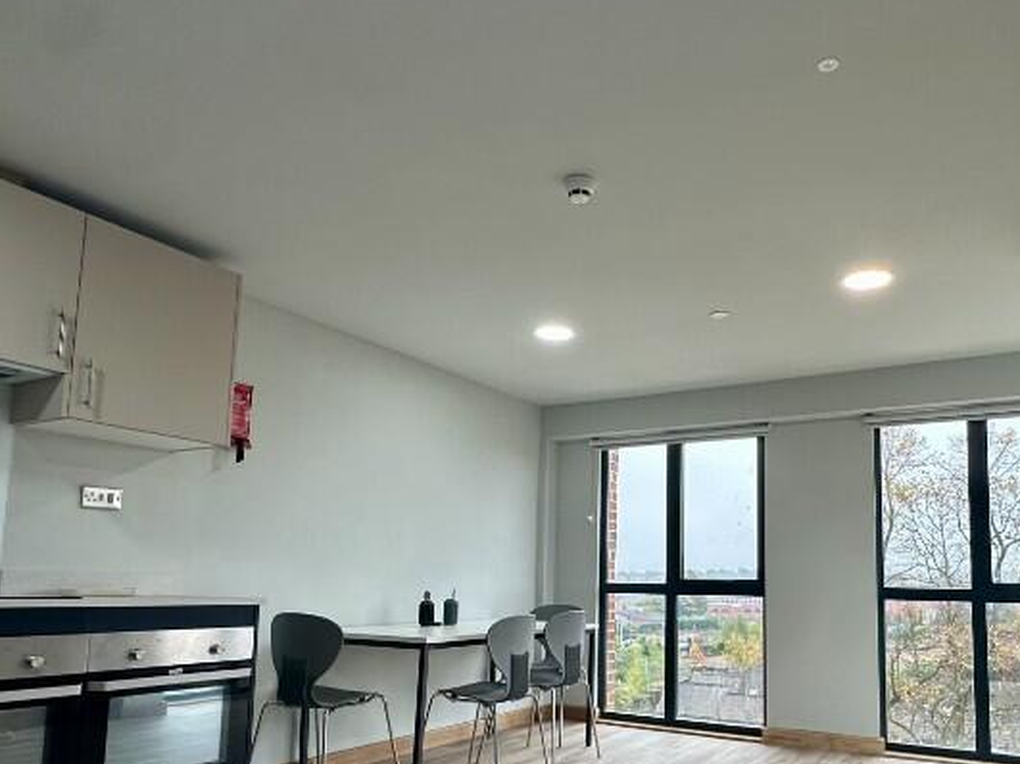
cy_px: 501
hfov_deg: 65.0
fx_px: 795
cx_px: 584
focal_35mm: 27
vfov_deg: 50.5
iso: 50
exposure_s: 1/100
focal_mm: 2.22
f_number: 2.2
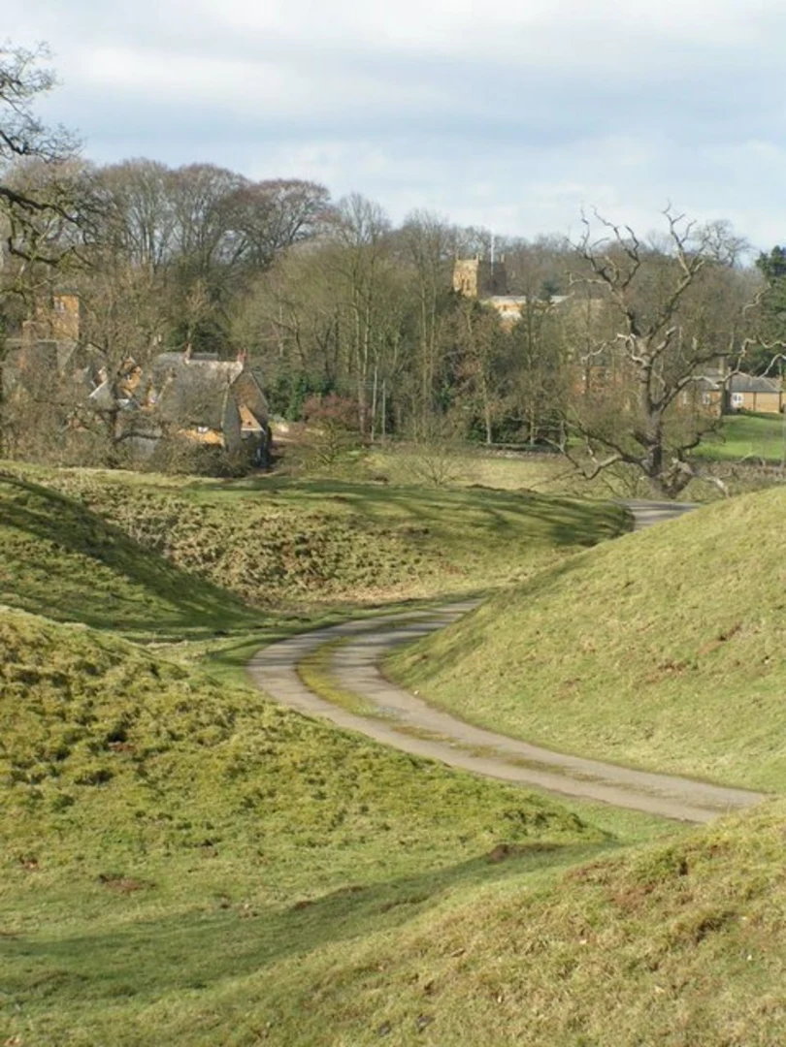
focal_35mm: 108
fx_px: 3270
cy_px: 524
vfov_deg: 18.2
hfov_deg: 13.7
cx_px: 393
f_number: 5.6
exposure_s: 1/200
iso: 50
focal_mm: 16.6
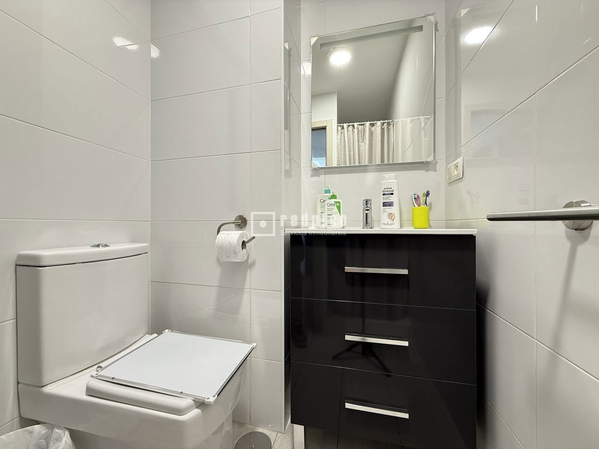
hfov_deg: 102.1
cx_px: 300
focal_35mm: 14
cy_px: 224
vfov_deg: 85.7
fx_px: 242
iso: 200
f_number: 2.2
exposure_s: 1/50
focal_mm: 2.22
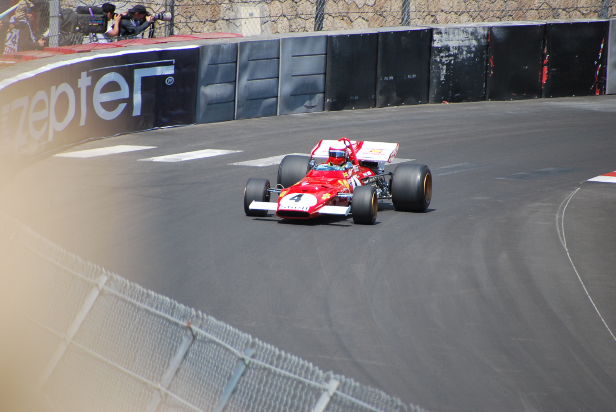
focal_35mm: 450
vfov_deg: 3.1
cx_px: 308
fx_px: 7709
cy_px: 206
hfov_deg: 4.6
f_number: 6.3
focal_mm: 300
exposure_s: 1/640
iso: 200
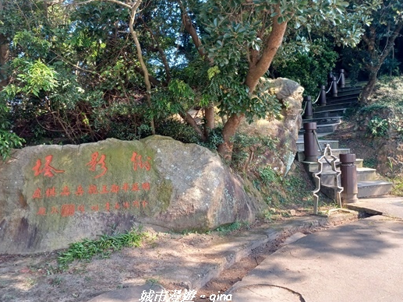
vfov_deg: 48.1
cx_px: 186
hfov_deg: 61.6
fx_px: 338
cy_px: 131
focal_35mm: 29
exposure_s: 1/59
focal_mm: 4.6
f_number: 1.8
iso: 40
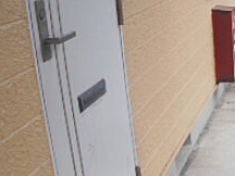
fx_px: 523
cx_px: 318
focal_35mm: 77
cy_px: 117
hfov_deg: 22.3
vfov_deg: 19.1
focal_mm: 4.6
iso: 80
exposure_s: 1/60
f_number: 3.2
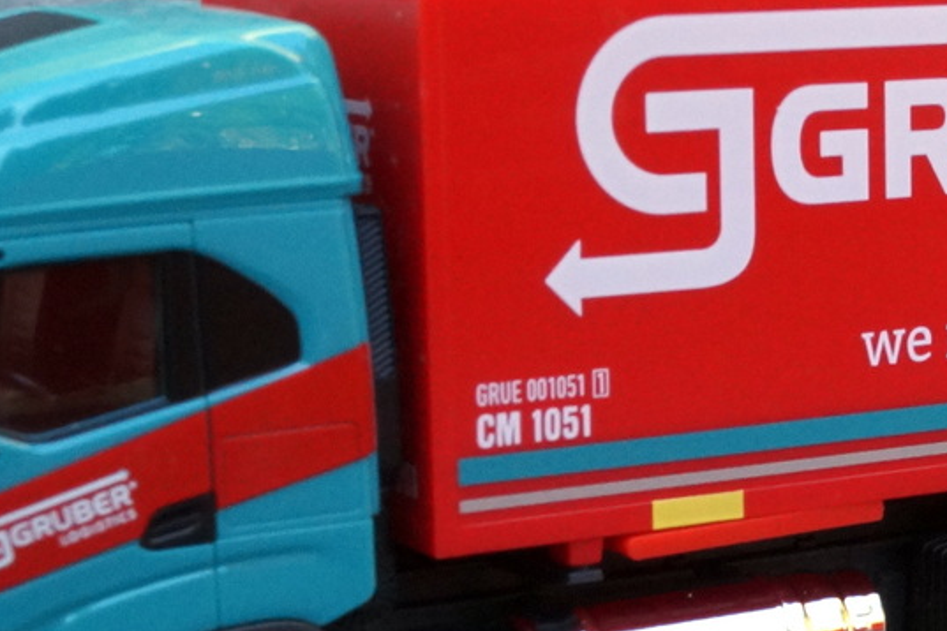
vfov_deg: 10.2
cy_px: 452
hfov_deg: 14.7
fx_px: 3525
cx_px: 1185
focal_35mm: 134
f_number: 18
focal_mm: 24
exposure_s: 1/60
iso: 640
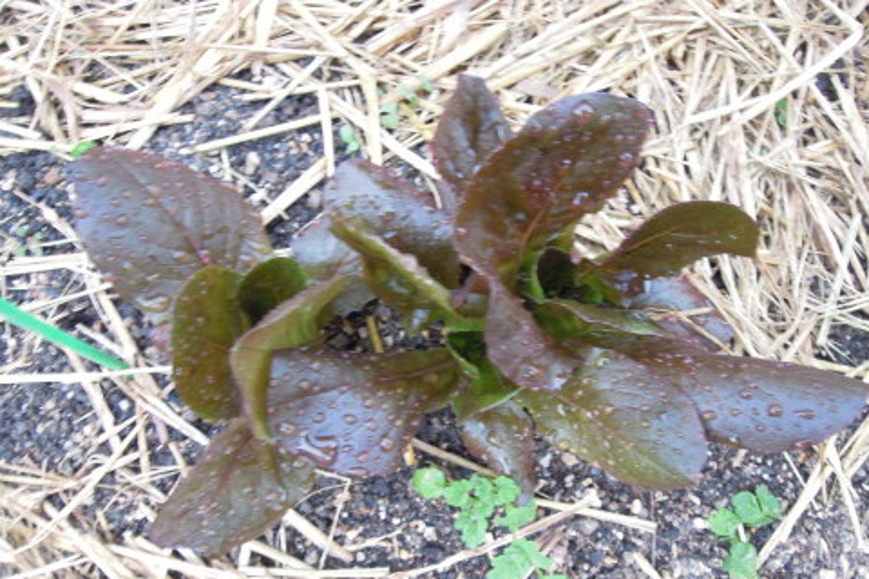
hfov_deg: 69.4
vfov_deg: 49.4
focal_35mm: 26
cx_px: 444
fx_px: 628
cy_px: 334
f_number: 2.8
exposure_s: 1/8
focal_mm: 4.3
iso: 500
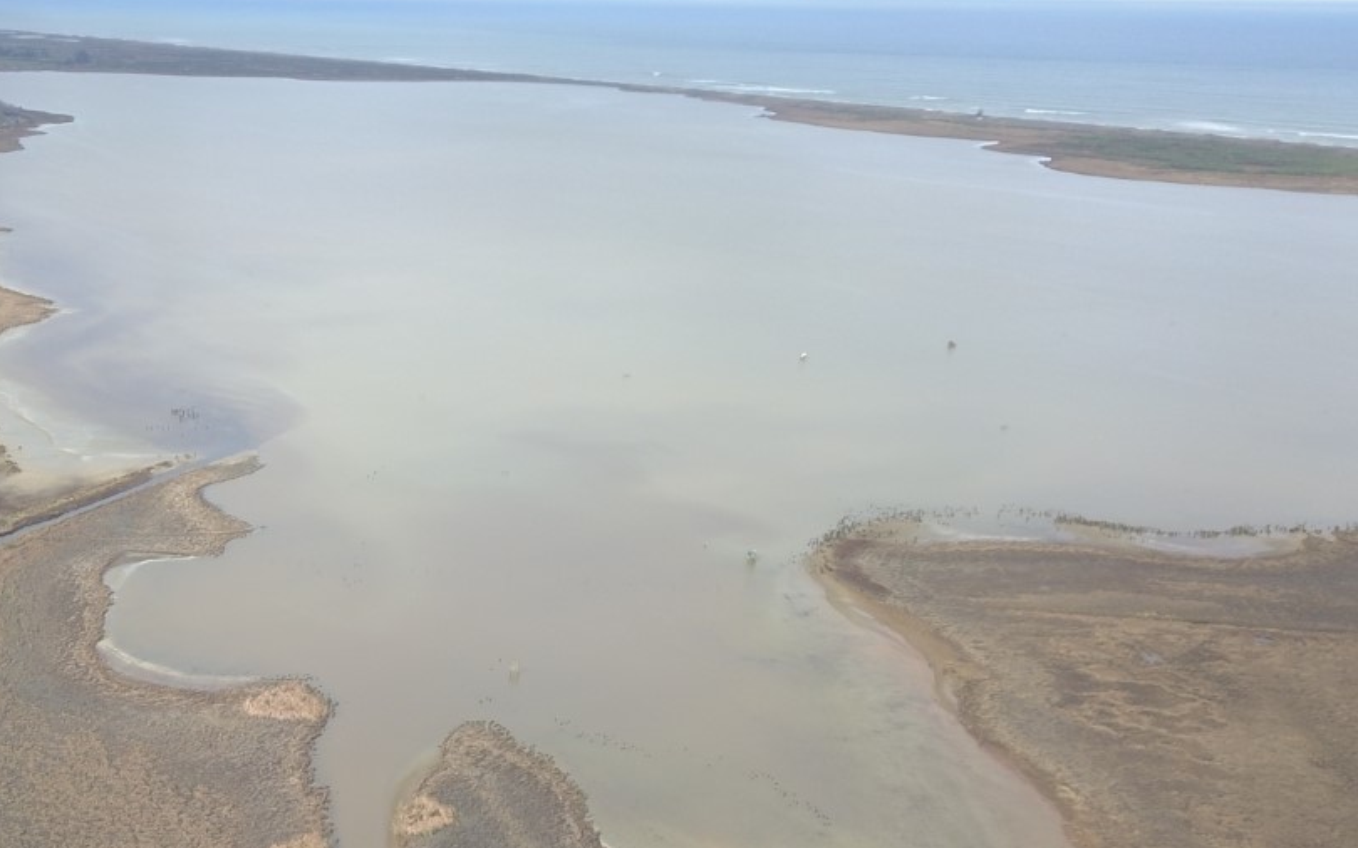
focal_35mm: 49
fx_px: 1813
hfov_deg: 39.1
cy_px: 799
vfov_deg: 25.3
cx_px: 233
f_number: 2.2
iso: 100
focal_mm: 4.73
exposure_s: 1/391
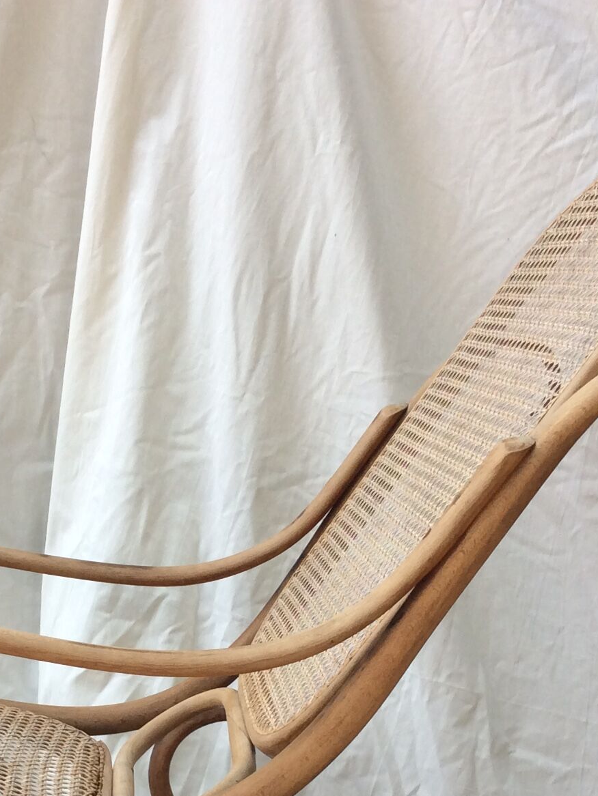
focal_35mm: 71
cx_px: 82
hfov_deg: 20.4
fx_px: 1635
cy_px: 659
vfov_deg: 26.8
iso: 32
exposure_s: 1/364
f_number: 2.4
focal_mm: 3.3
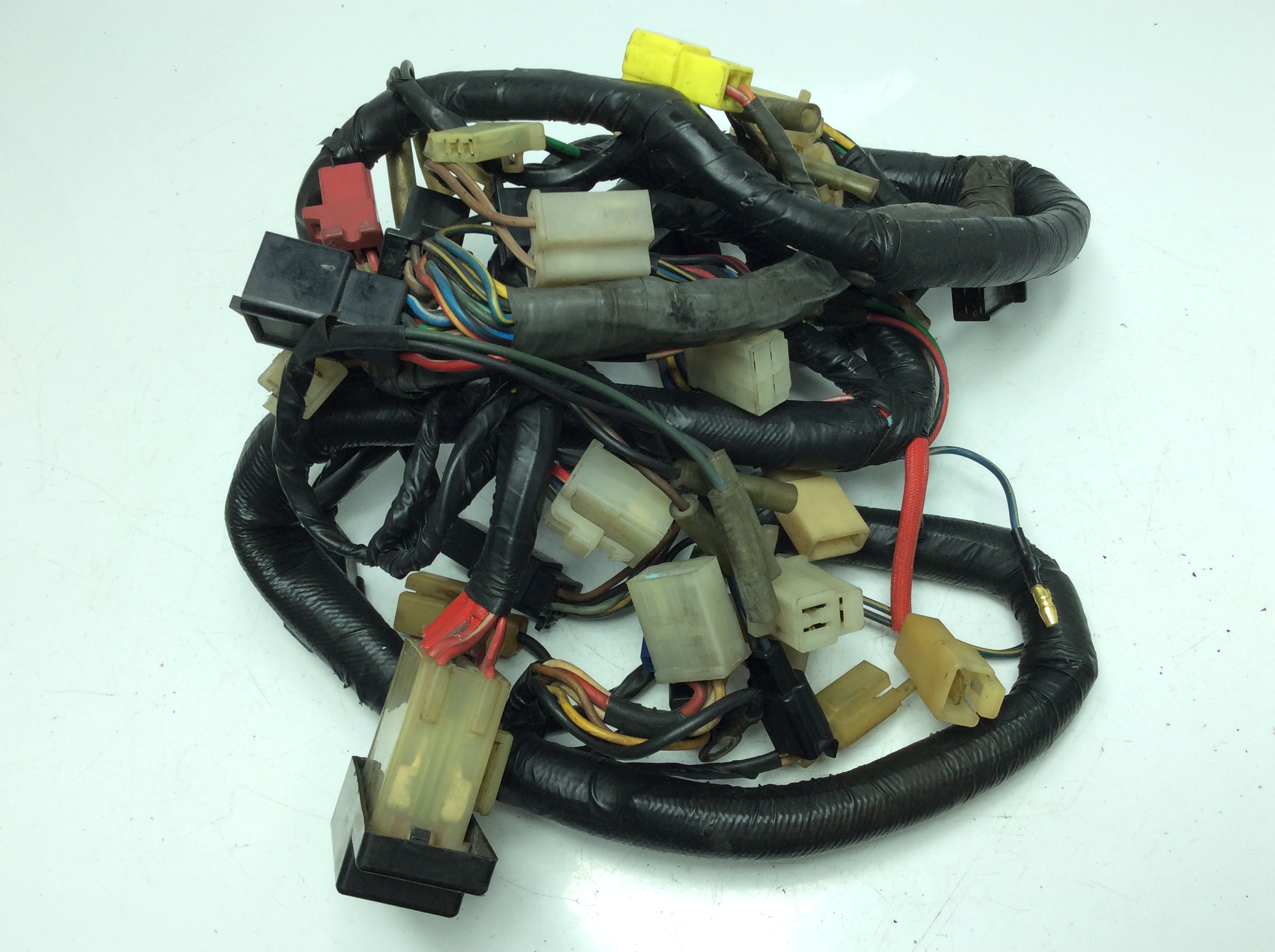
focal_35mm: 32
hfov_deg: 56.9
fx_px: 1177
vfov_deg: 44.1
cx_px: 638
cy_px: 476
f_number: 2.4
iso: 32
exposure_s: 1/228
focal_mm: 3.3
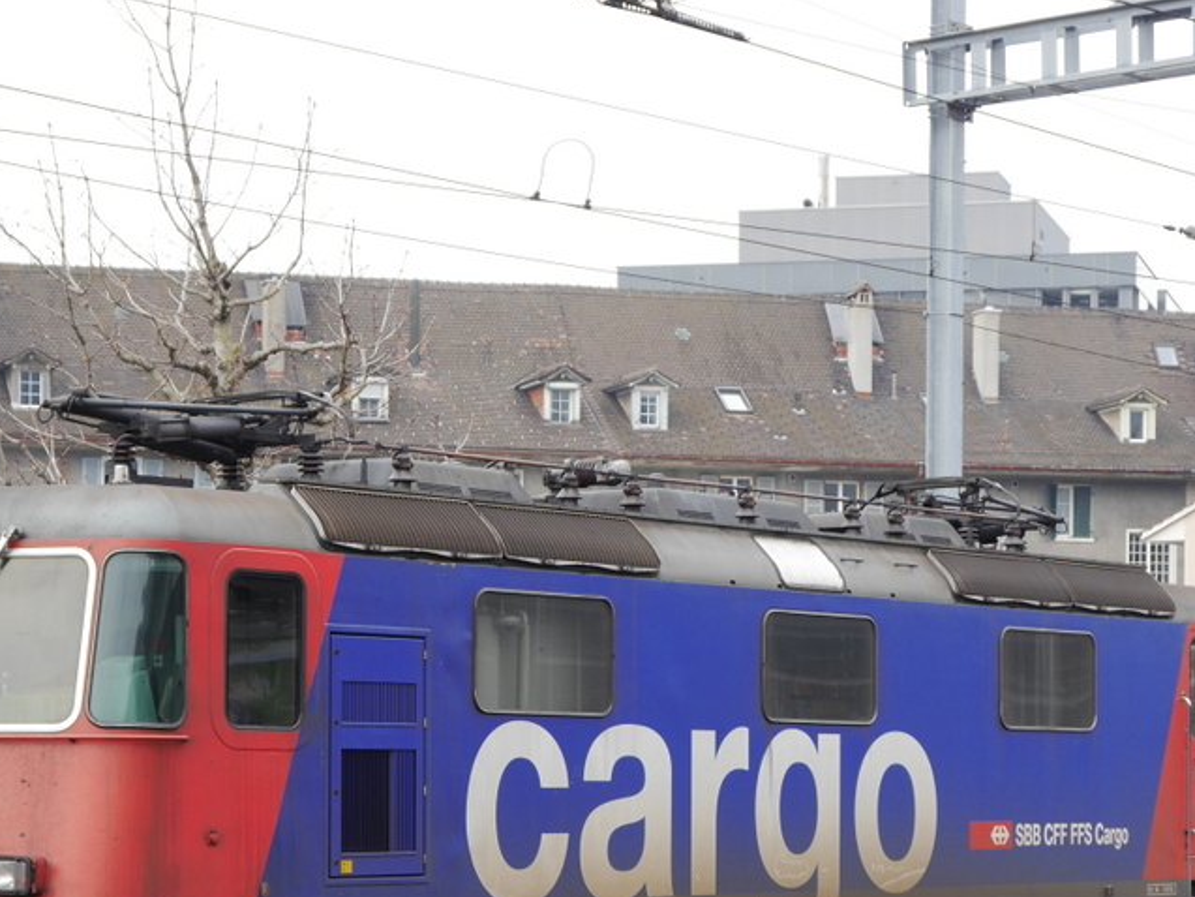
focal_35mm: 113
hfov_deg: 17.4
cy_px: 698
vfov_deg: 13.1
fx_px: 3902
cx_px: 488
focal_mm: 36
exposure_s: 1/160
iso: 160
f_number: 6.3
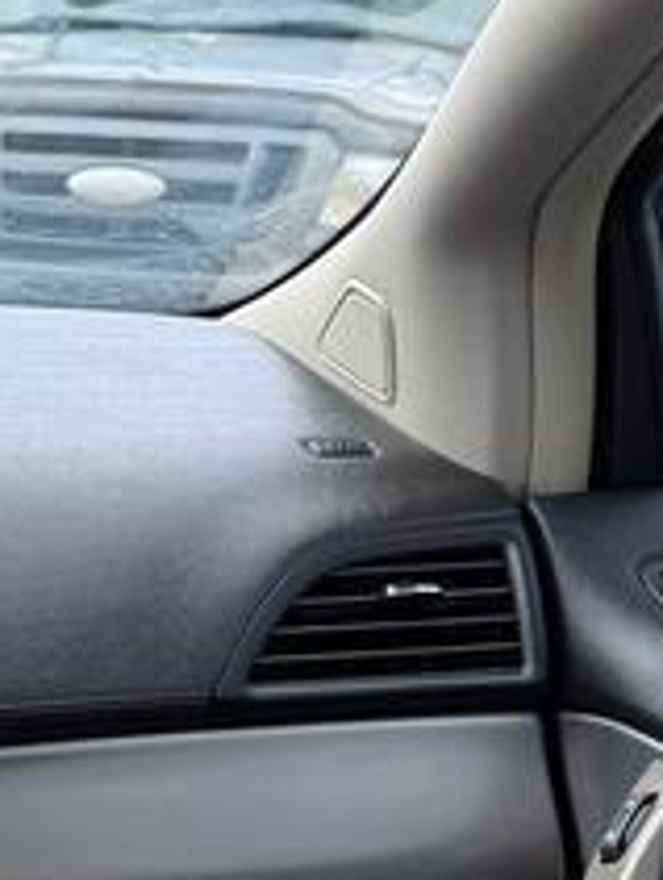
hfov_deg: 12.0
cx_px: -713
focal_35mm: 109
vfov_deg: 17.9
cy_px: 642
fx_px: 2775
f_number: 1.78
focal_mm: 6.76
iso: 80
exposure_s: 1/723
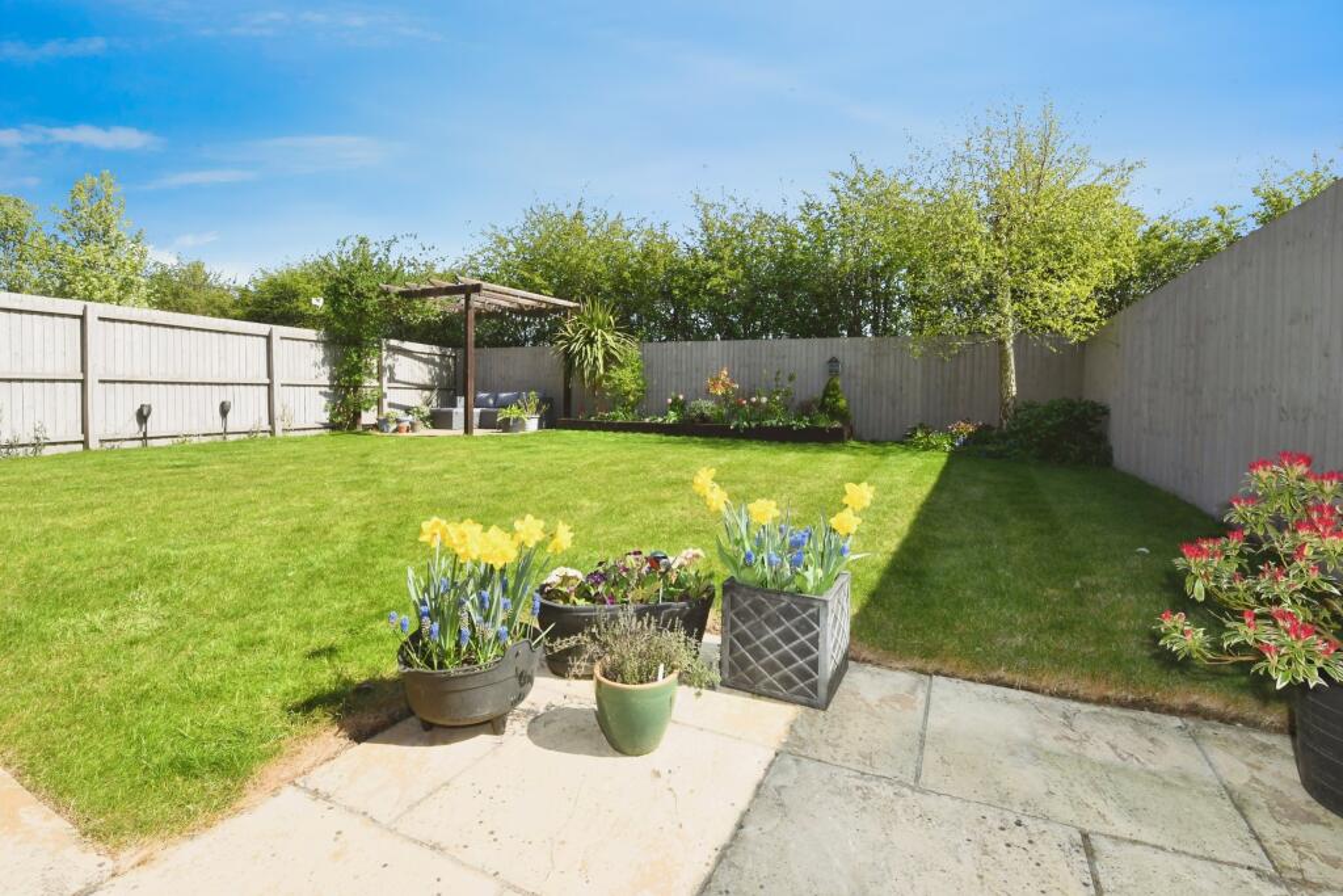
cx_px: 672
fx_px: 560
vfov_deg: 77.3
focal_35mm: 15
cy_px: 448
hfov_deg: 100.4
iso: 800
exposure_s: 1/250
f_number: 16
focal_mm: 10
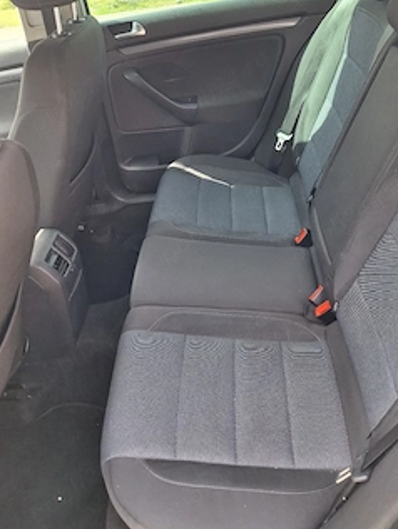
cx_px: 247
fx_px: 444
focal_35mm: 29
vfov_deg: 61.5
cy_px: 242
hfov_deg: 47.8
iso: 40
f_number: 1.8
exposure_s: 1/182
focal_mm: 5.54
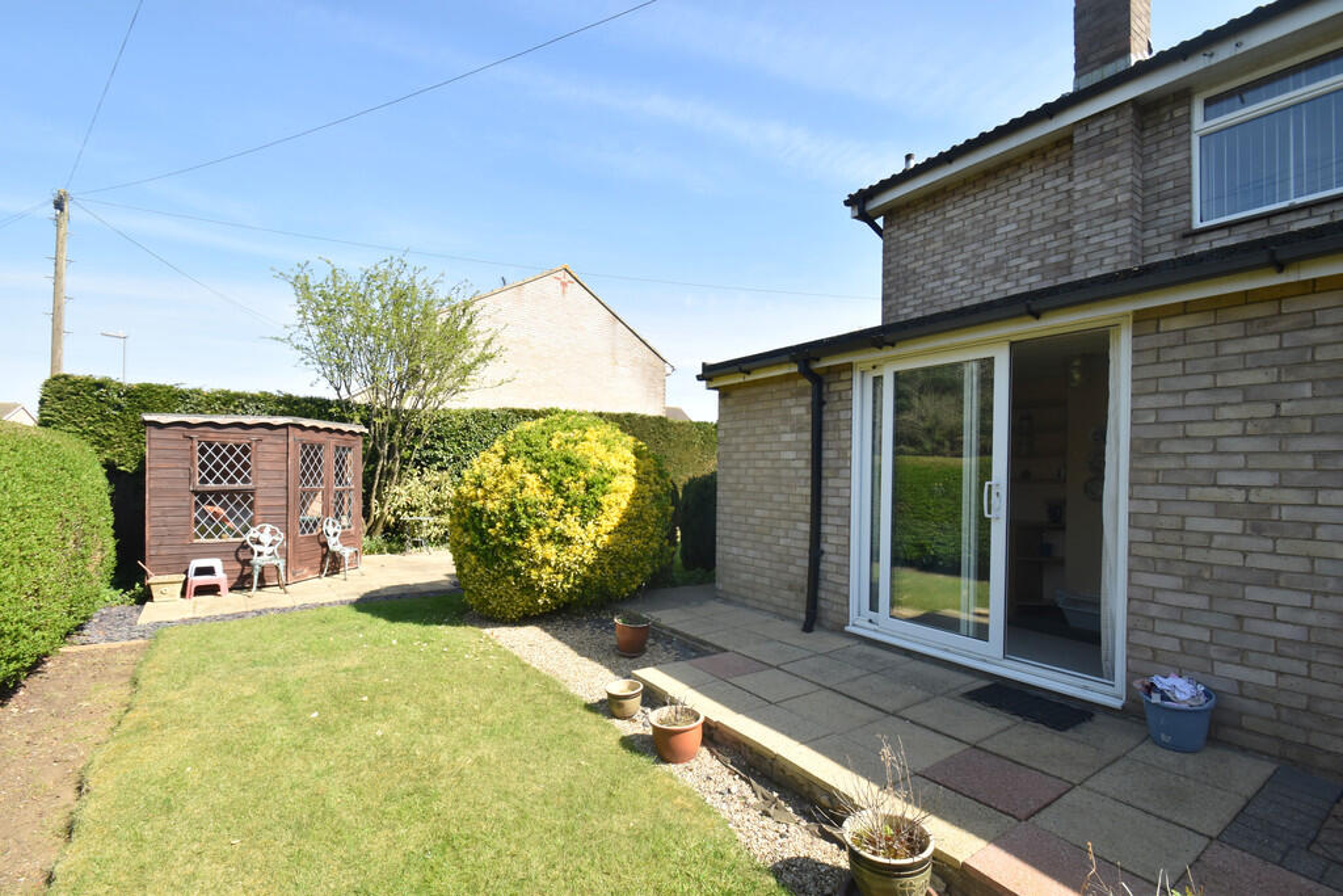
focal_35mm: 15
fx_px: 560
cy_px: 448
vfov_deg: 77.3
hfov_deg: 100.4
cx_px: 672
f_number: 8
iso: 180
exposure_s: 1/250
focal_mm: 10
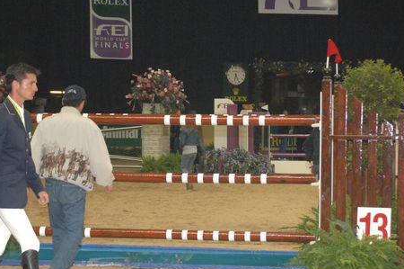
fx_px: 1244
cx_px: 198
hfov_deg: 18.4
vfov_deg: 12.3
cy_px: 154
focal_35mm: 111
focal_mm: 52
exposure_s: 1/250
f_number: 4.2
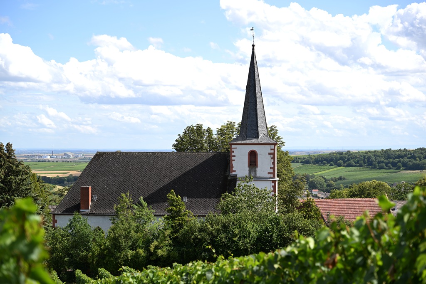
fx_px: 817
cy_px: 142
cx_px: 213
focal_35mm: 69
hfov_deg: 29.2
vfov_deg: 19.7
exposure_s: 1/250
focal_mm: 69
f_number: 4
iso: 32
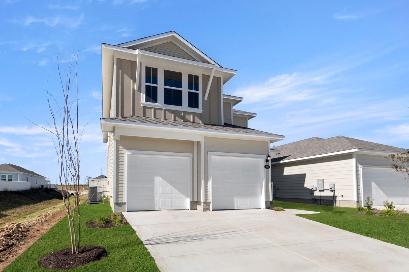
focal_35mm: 36
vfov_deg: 36.8
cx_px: 204
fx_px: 409
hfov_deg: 53.2
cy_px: 136
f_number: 8
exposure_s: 1/800
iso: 400
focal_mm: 24
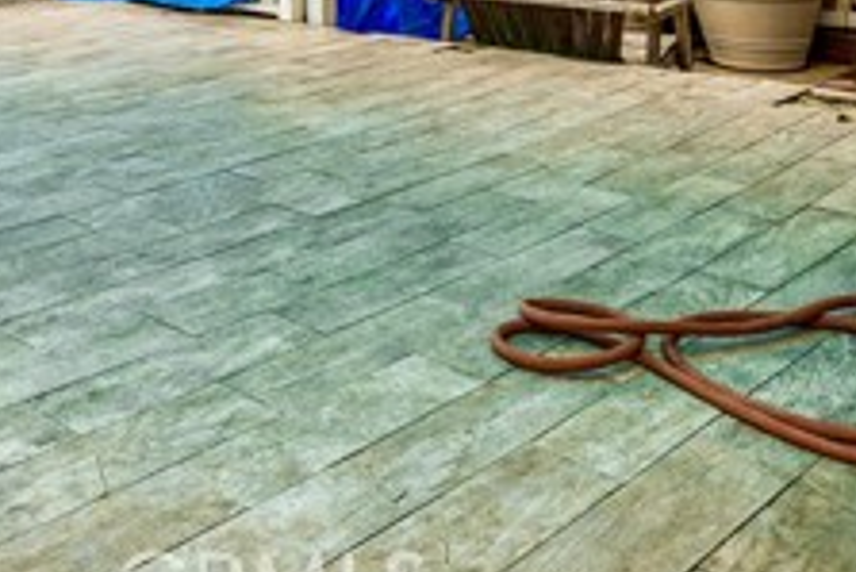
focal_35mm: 46
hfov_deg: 38.6
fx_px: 1094
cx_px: 31
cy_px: -179
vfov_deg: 25.2
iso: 125
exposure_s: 1/250
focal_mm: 16
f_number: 6.3
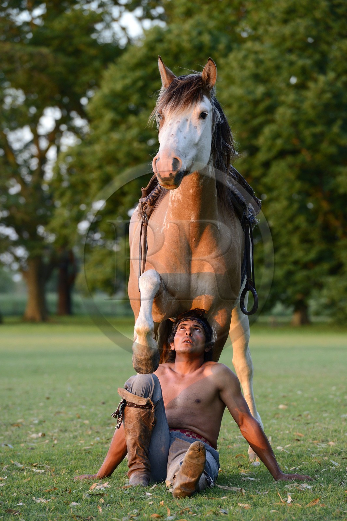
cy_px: 260
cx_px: 174
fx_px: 2895
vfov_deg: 10.3
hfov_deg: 6.9
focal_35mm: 200
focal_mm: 200
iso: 1600
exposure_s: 1/160
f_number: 6.3
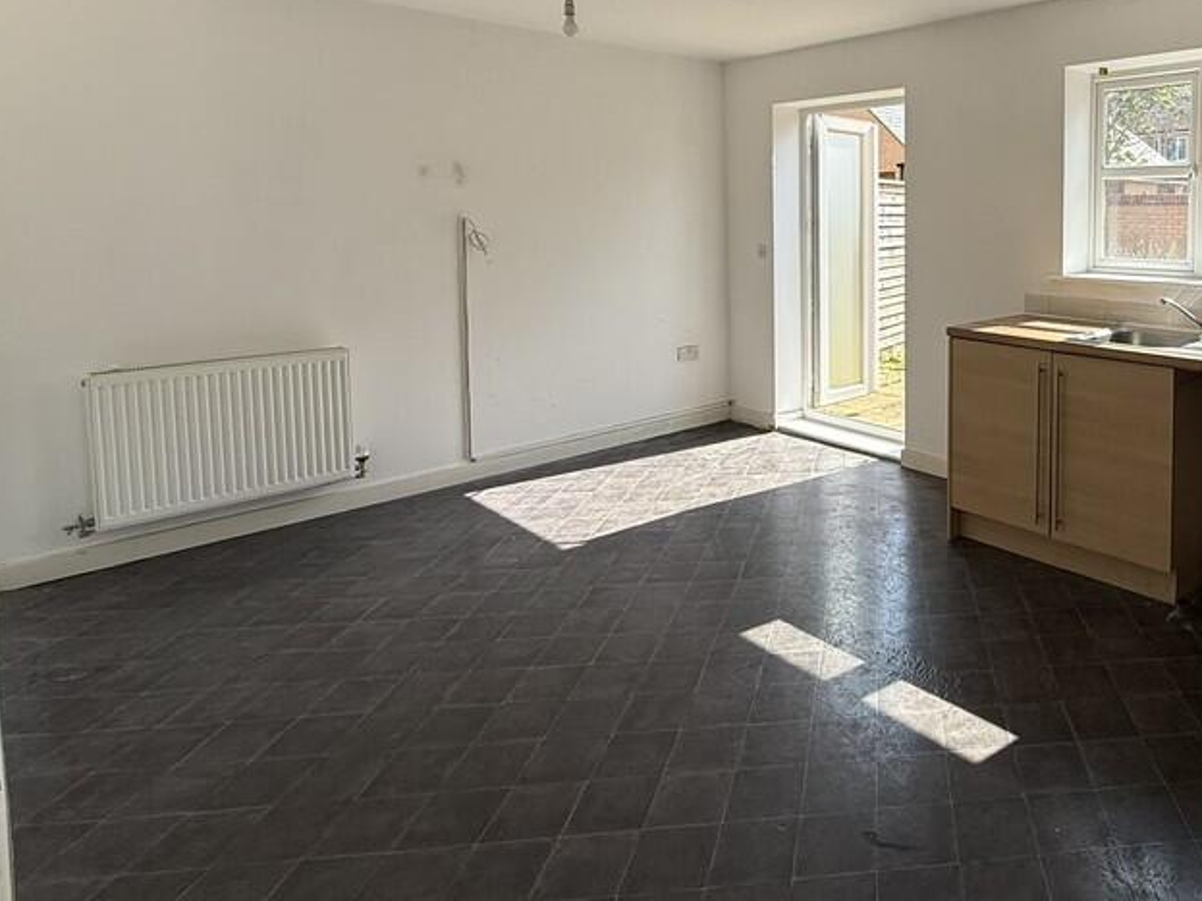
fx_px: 798
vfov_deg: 57.0
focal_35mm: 23
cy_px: 268
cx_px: 978
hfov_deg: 66.4
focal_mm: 2.22
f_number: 2.2
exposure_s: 1/490
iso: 50
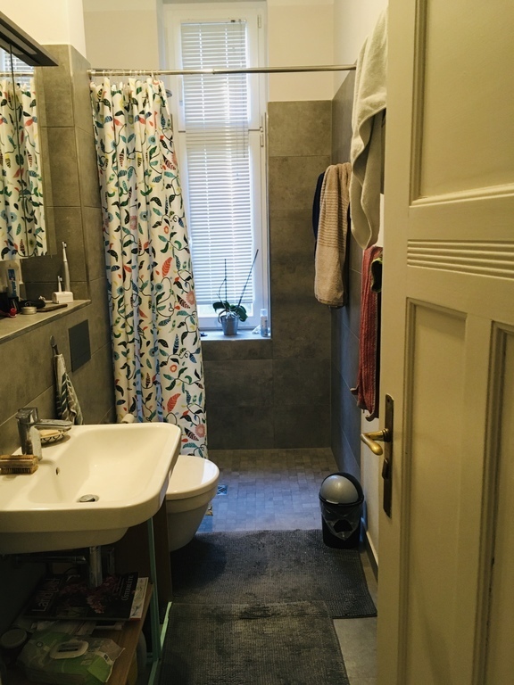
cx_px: 257
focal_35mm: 29
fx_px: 574
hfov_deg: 48.2
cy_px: 342
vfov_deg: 61.7
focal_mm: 4.15
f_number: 2.2
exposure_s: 1/33
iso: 160
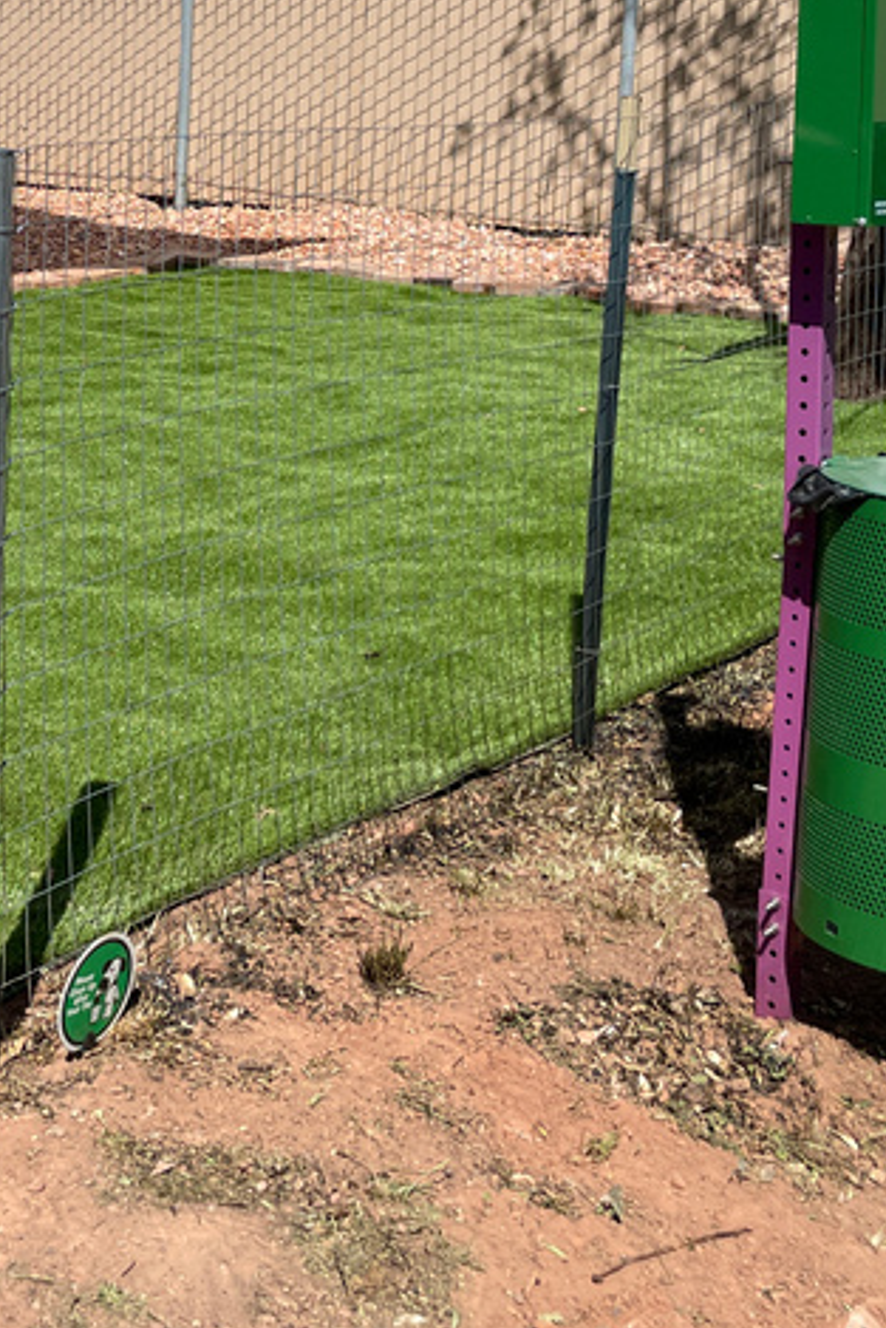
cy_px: 277
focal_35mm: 59
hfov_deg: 21.8
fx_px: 2176
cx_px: -88
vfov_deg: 33.0
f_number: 1.6
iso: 32
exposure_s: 1/4464
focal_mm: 4.2
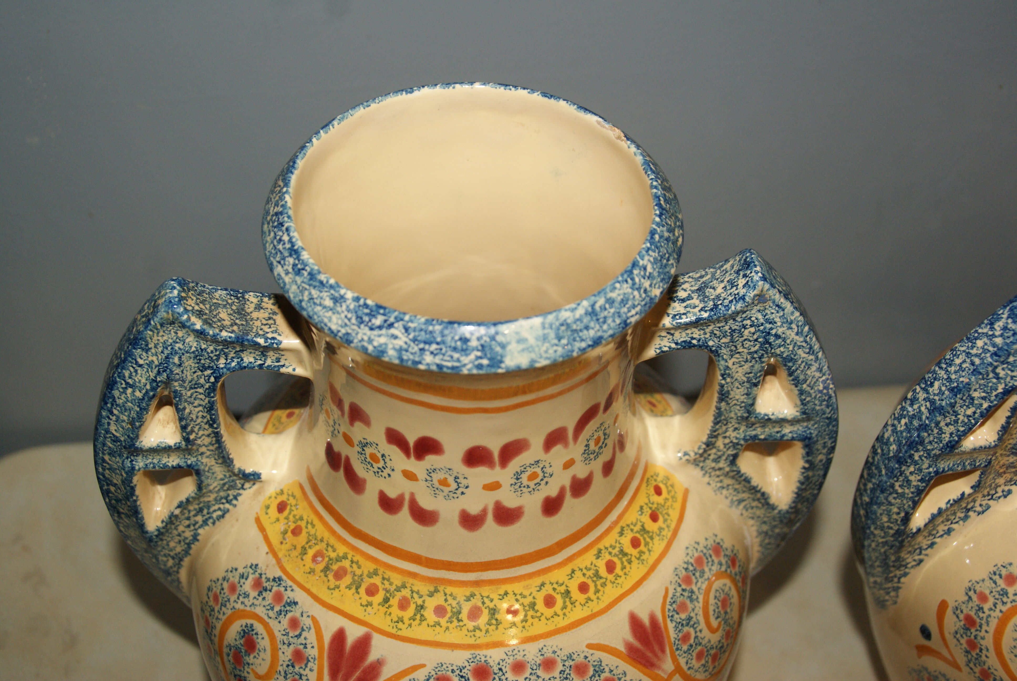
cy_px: 340
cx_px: 508
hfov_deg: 43.6
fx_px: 1273
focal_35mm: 45
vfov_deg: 29.9
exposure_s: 1/60
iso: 400
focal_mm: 30
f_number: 5.6
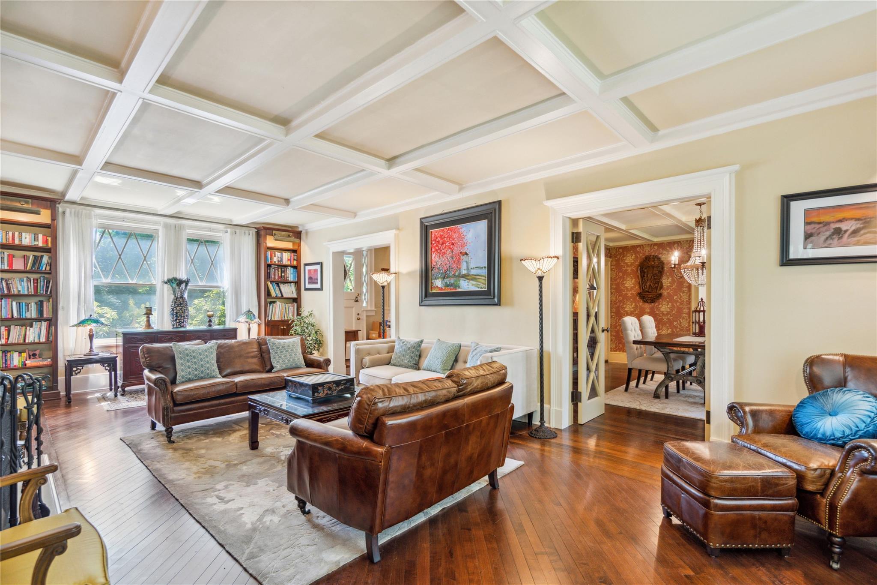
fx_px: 390
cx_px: 438
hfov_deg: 96.7
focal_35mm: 16
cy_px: 292
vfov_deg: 73.7
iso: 1000
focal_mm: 16
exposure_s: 1/80
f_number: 4.5
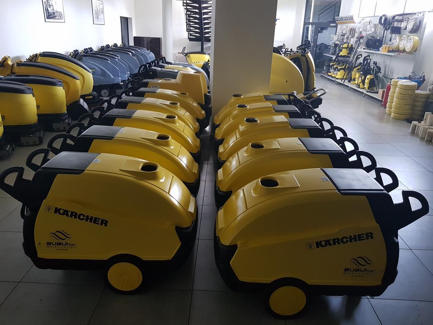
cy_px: 162
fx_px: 325
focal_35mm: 26
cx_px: 216
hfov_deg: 67.3
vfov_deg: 53.1
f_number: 1.7
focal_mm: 4.3
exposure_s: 1/30
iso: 200
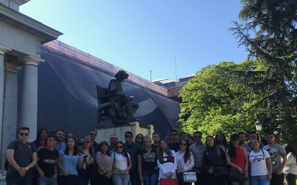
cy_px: 117
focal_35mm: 37
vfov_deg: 34.2
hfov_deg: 52.7
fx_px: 300
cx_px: 150
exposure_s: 1/1041
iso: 20
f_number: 1.8
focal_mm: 3.99
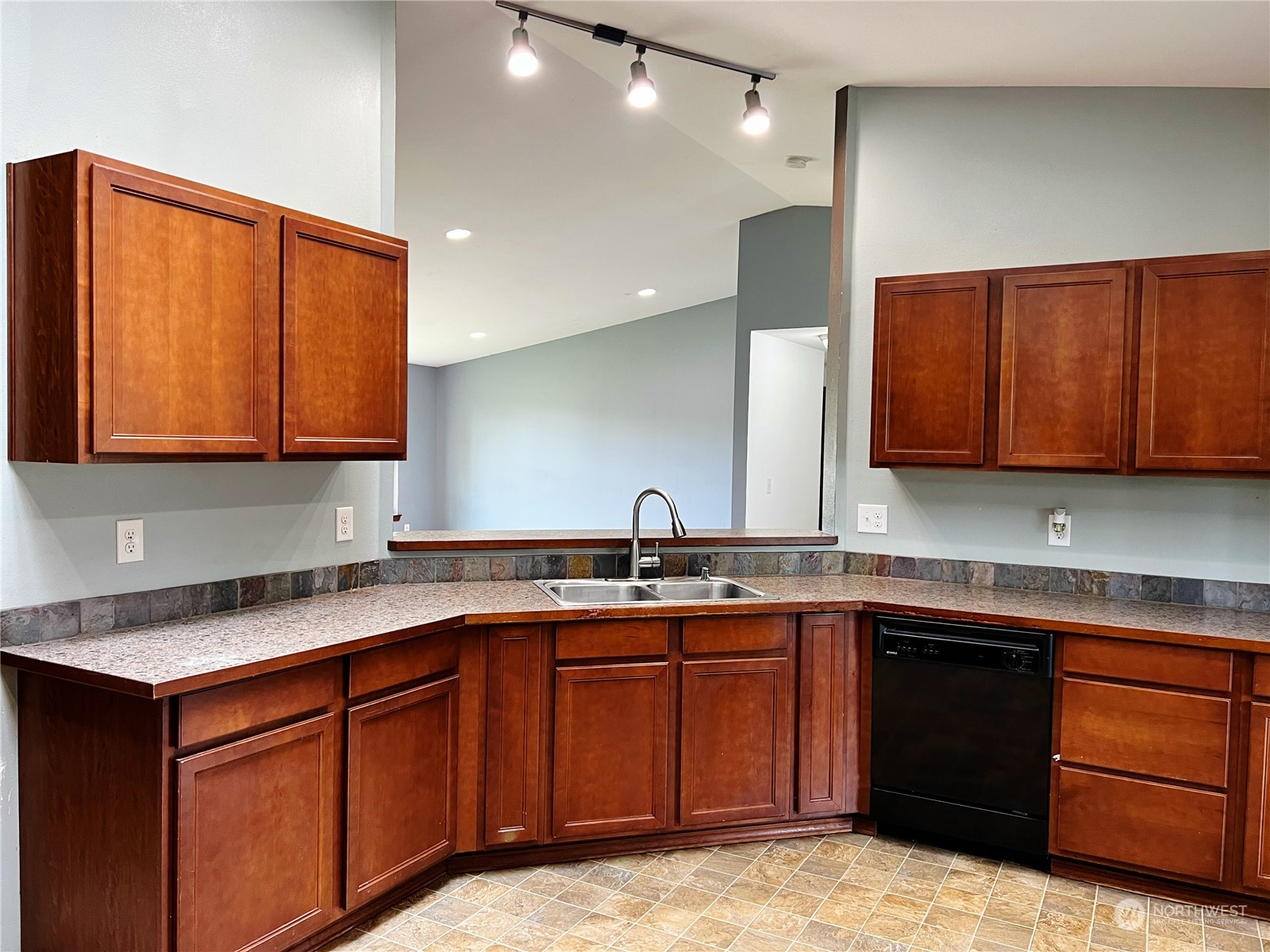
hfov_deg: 67.3
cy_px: 476
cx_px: 635
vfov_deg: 53.0
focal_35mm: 26
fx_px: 954
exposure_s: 1/60
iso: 100
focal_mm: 5.7
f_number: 1.5
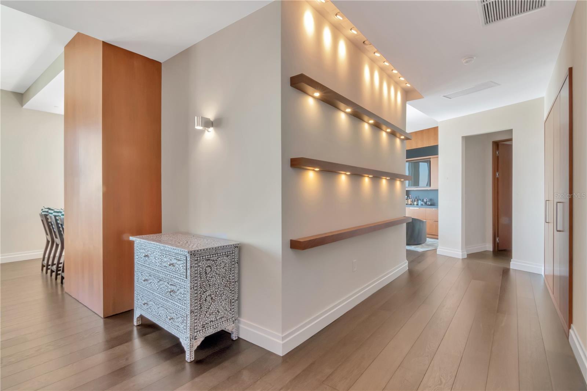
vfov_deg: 72.0
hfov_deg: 95.0
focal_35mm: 16
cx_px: 294
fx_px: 269
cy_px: 196
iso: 1250
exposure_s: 1/4
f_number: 22
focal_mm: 11
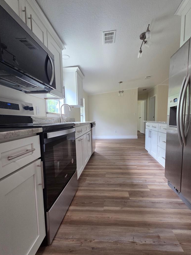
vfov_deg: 98.2
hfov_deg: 81.6
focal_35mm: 15
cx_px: 104
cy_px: 130
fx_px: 110
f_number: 2.2
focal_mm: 2.2
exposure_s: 1/120
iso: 320
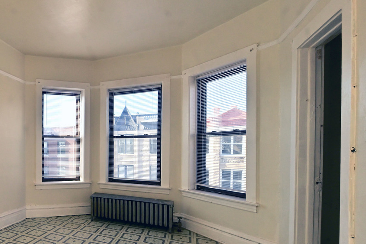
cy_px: 153
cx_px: 38
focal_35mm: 23
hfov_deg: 63.8
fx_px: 234
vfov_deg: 54.4
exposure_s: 1/400
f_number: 8
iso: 320
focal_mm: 12
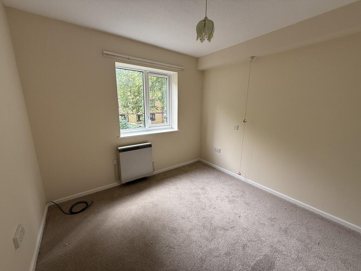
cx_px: 180
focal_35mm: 14
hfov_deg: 102.1
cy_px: 136
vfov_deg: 85.7
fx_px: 146
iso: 64
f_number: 2.2
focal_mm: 2.22
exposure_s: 1/99
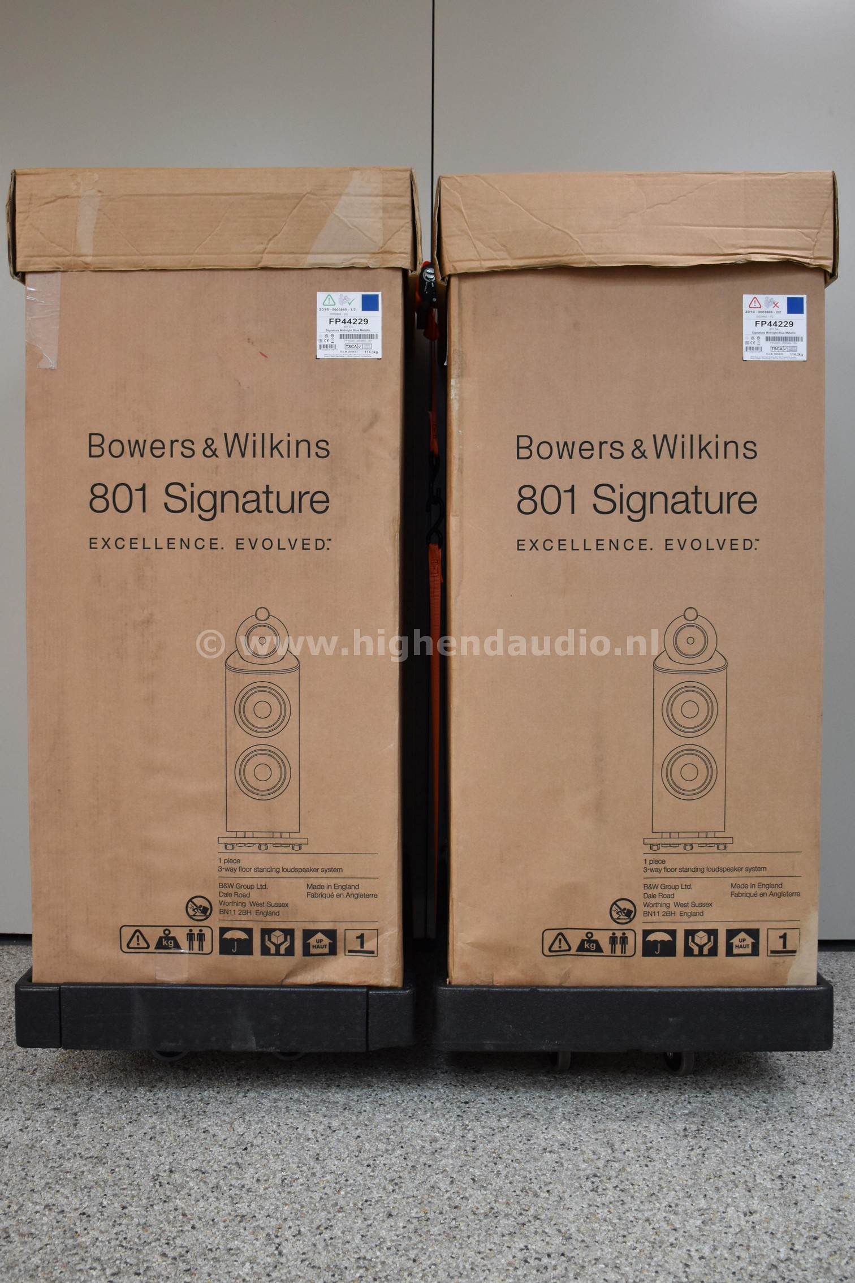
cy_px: 642
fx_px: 1069
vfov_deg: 61.9
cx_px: 428
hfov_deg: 43.6
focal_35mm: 30
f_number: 4
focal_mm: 20
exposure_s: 1/60
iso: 640
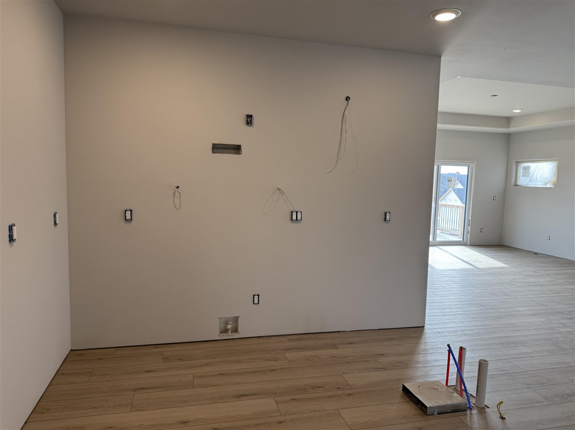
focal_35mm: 24
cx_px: 288
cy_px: 215
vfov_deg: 56.8
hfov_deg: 71.6
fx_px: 399
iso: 80
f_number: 1.78
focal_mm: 6.76
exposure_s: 1/120
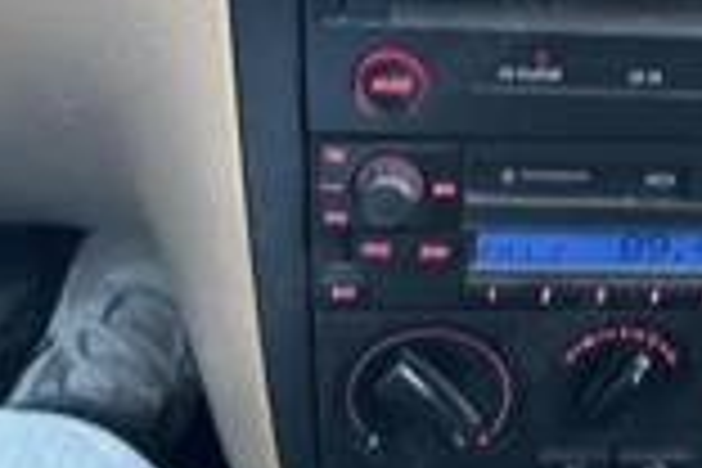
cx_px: 630
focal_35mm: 64
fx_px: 1248
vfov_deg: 20.9
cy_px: 58
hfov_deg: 30.1
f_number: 1.78
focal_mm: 6.76
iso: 1000
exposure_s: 1/35
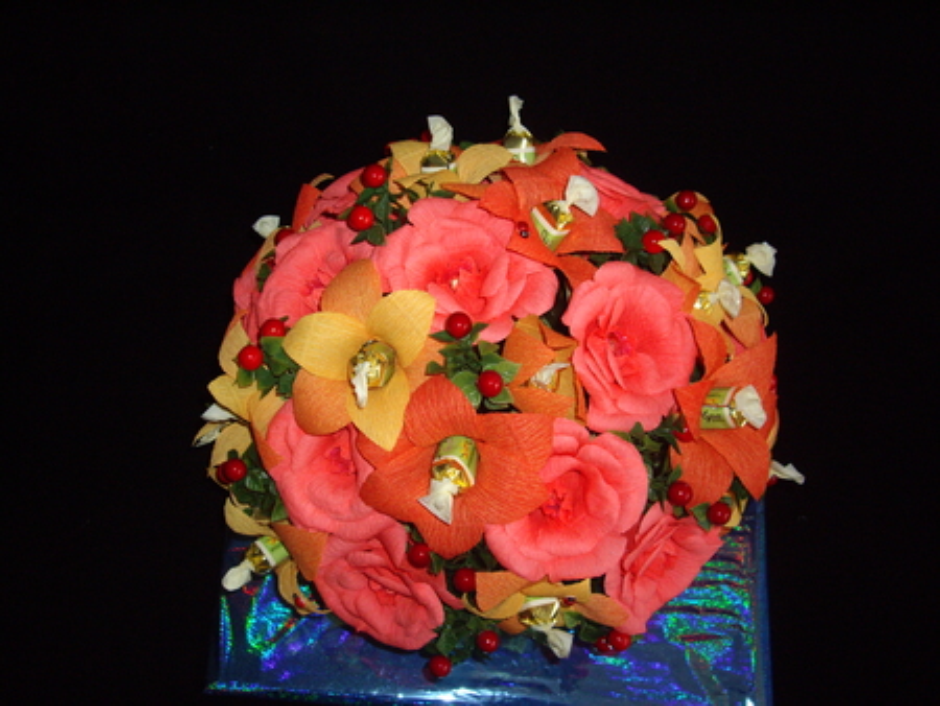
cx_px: 470
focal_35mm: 38
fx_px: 1032
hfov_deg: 49.0
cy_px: 353
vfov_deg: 37.8
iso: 400
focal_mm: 7.9
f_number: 2.8
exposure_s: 1/40
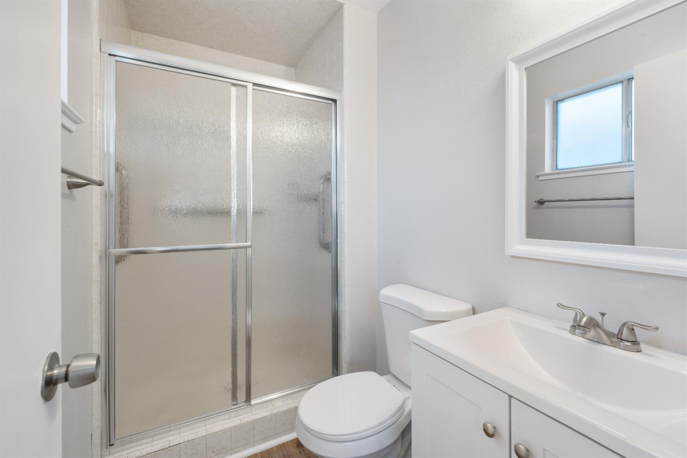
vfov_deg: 77.3
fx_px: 286
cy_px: 229
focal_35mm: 15
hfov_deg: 100.4
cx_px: 344
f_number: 10
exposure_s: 1.3
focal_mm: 15
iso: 100
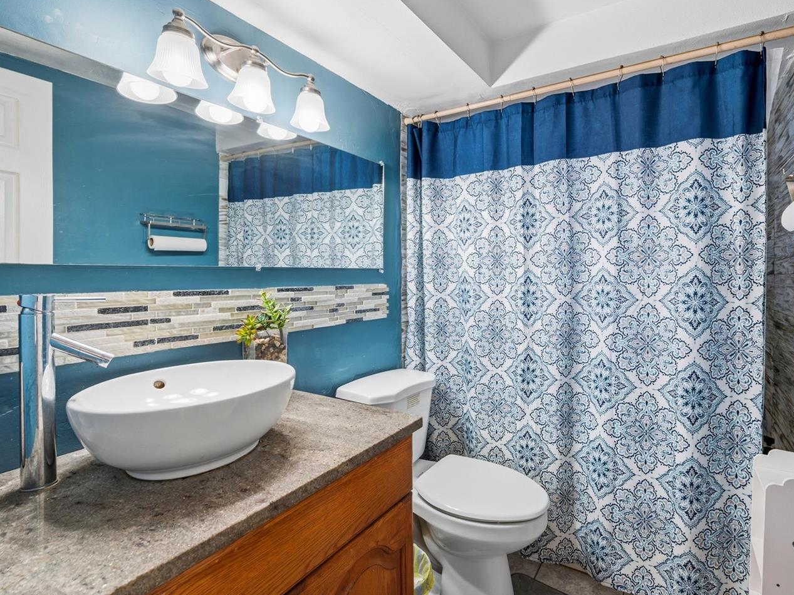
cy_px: 276
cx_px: 461
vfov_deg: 74.6
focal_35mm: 17
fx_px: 390
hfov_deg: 90.3
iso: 250
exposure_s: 1/250
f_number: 6.3
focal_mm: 14
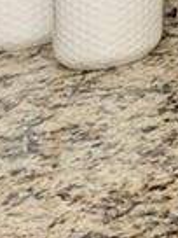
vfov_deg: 10.6
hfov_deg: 6.9
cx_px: 743
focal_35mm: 158
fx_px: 1083
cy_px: -340
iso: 100
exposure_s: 1/13
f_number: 7.1
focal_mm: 14
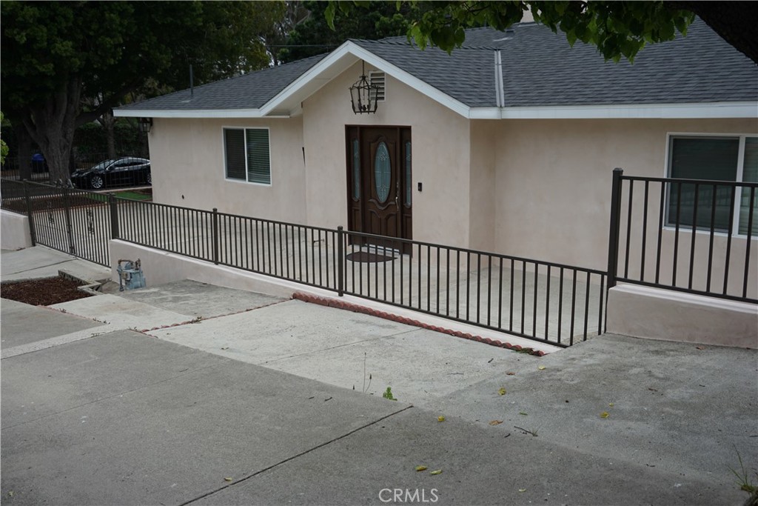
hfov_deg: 55.1
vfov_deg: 38.4
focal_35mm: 34
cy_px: 253
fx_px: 726
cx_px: 379
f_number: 4.5
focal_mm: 23
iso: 100
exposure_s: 1/160
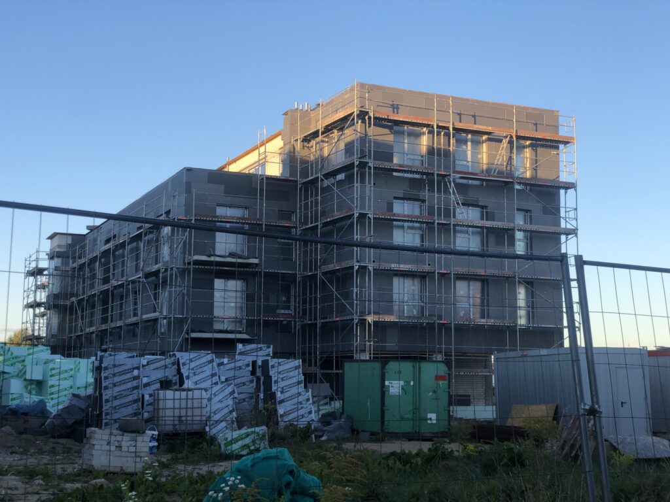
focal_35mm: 52
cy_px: 251
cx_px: 335
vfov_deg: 28.0
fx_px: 1006
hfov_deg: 36.8
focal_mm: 6
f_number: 2.4
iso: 16
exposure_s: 1/276
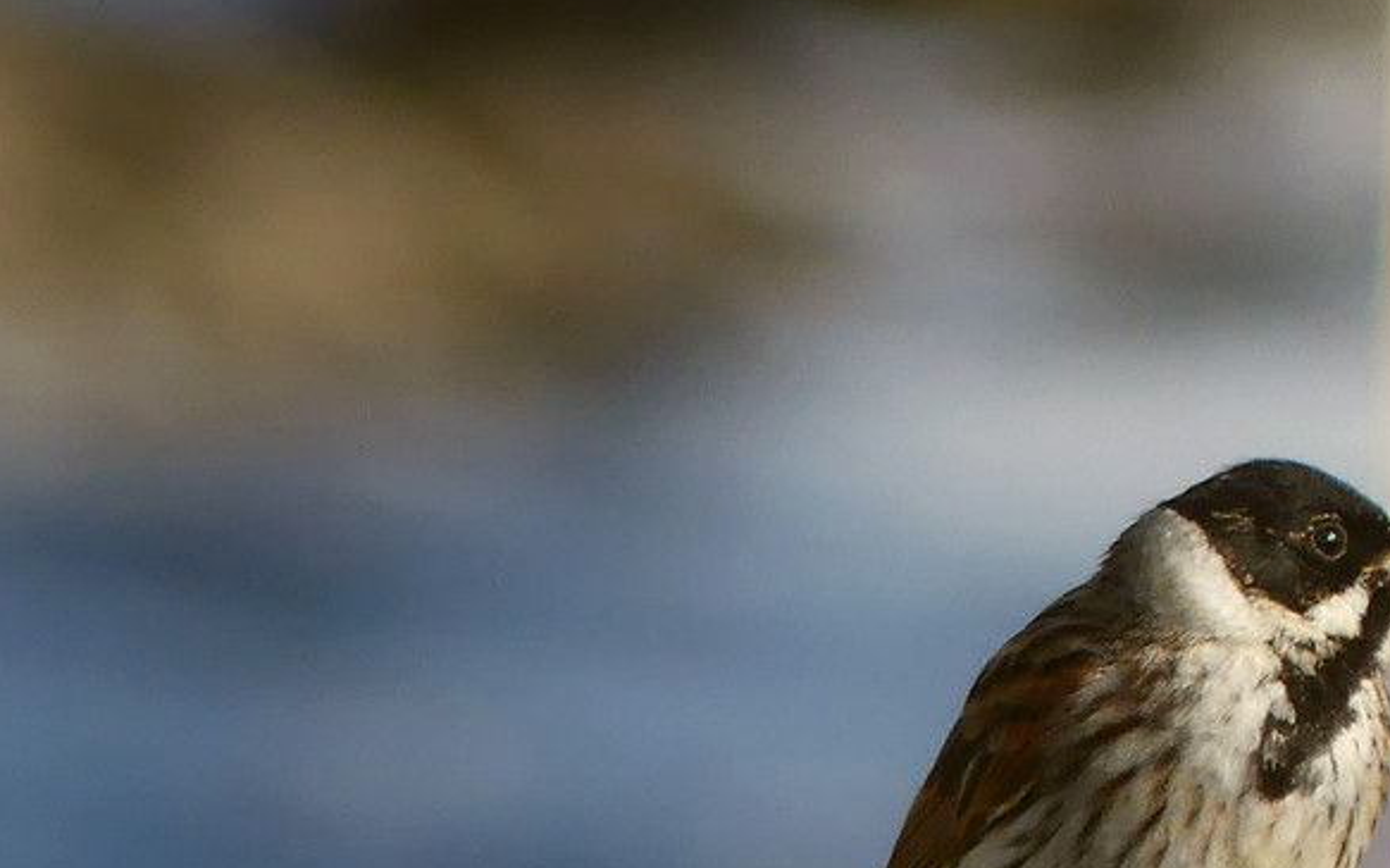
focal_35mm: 2329
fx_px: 88202
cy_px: 725
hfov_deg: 0.9
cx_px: 1208
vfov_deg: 0.6
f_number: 4
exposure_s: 1/800
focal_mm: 108
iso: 100
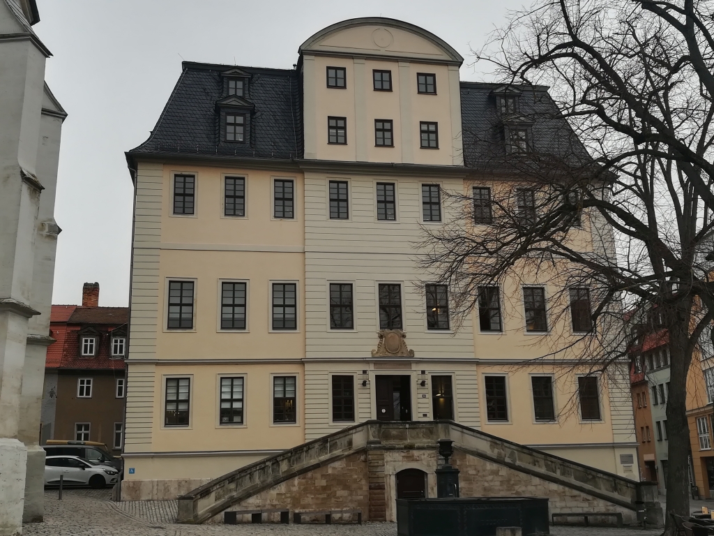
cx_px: 357
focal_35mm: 36
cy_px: 268
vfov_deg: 39.7
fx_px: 743
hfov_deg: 51.4
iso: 50
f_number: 2.2
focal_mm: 3.83
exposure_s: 1/415
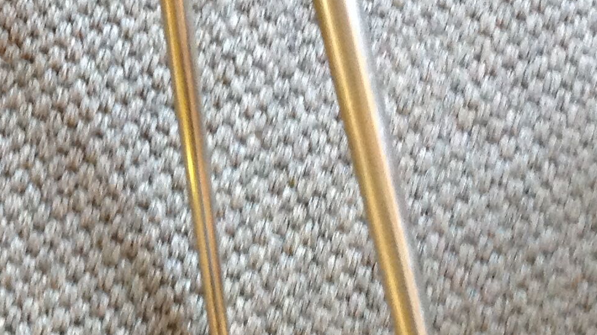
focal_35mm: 102
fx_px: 1614
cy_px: 41
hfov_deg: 20.0
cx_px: -73
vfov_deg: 11.8
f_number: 2.4
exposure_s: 1/15
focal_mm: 4.28
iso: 400
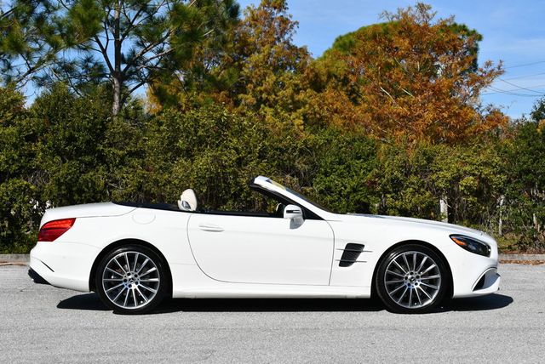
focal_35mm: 72
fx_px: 1091
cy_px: 182
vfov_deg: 19.0
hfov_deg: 28.0
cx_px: 272
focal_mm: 36
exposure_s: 1/400
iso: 100
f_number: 10
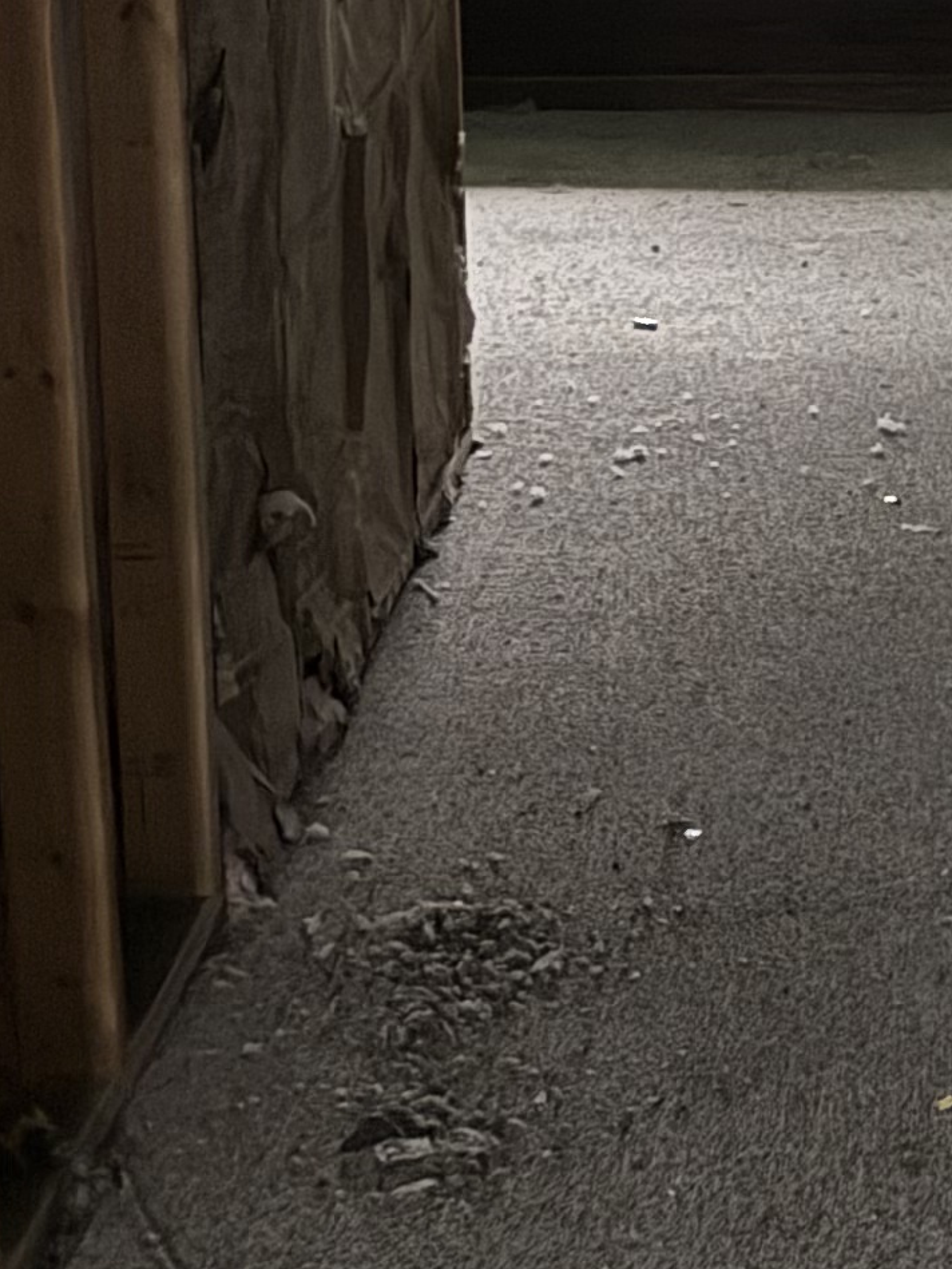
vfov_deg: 19.1
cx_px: 965
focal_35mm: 102
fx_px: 3739
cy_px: 277
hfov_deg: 14.3
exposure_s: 1/13
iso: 1000
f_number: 1.78
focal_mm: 6.76
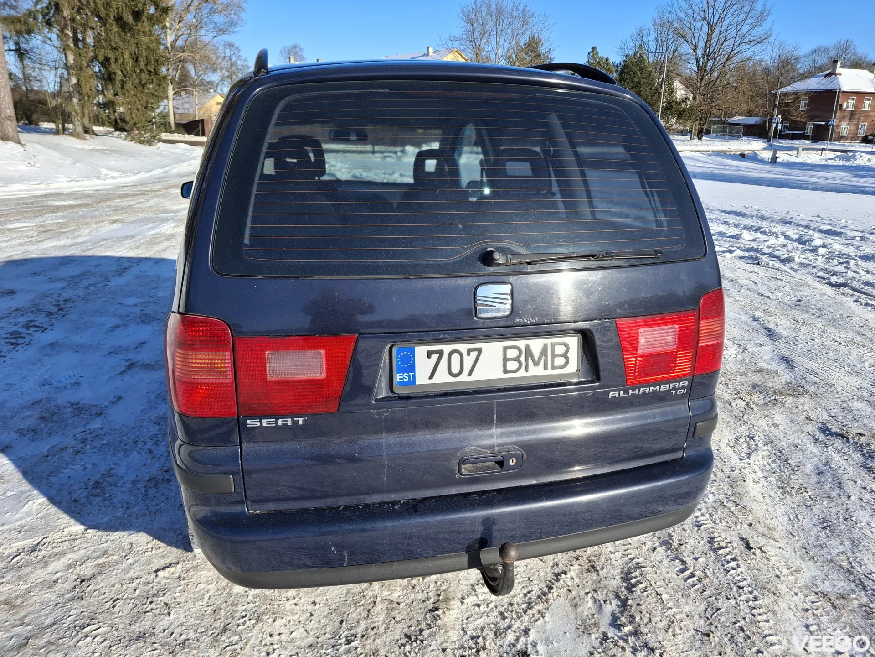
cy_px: 328
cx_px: 438
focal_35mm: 25
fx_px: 632
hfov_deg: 69.4
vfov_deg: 54.9
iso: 32
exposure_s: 1/1905
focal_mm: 4.69
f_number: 1.8
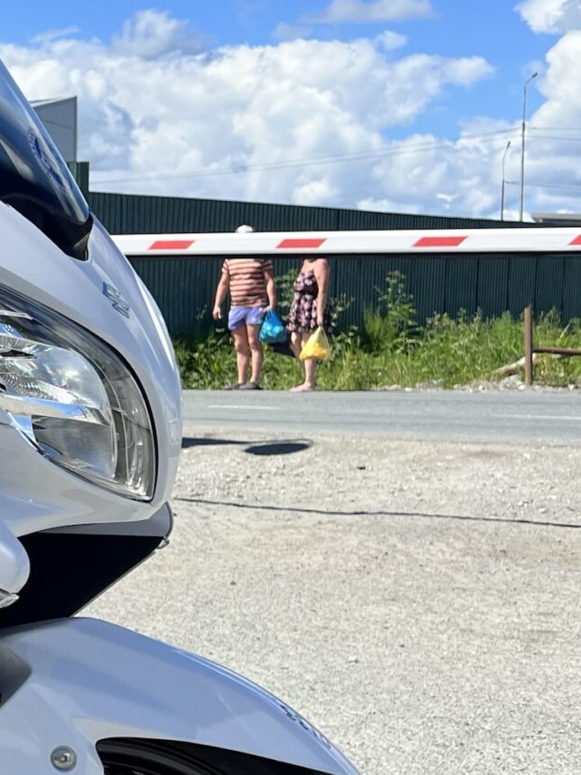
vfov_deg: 25.3
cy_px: 431
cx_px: -386
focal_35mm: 77
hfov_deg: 16.7
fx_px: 1723
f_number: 1.5
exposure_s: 1/3831
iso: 50
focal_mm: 5.7
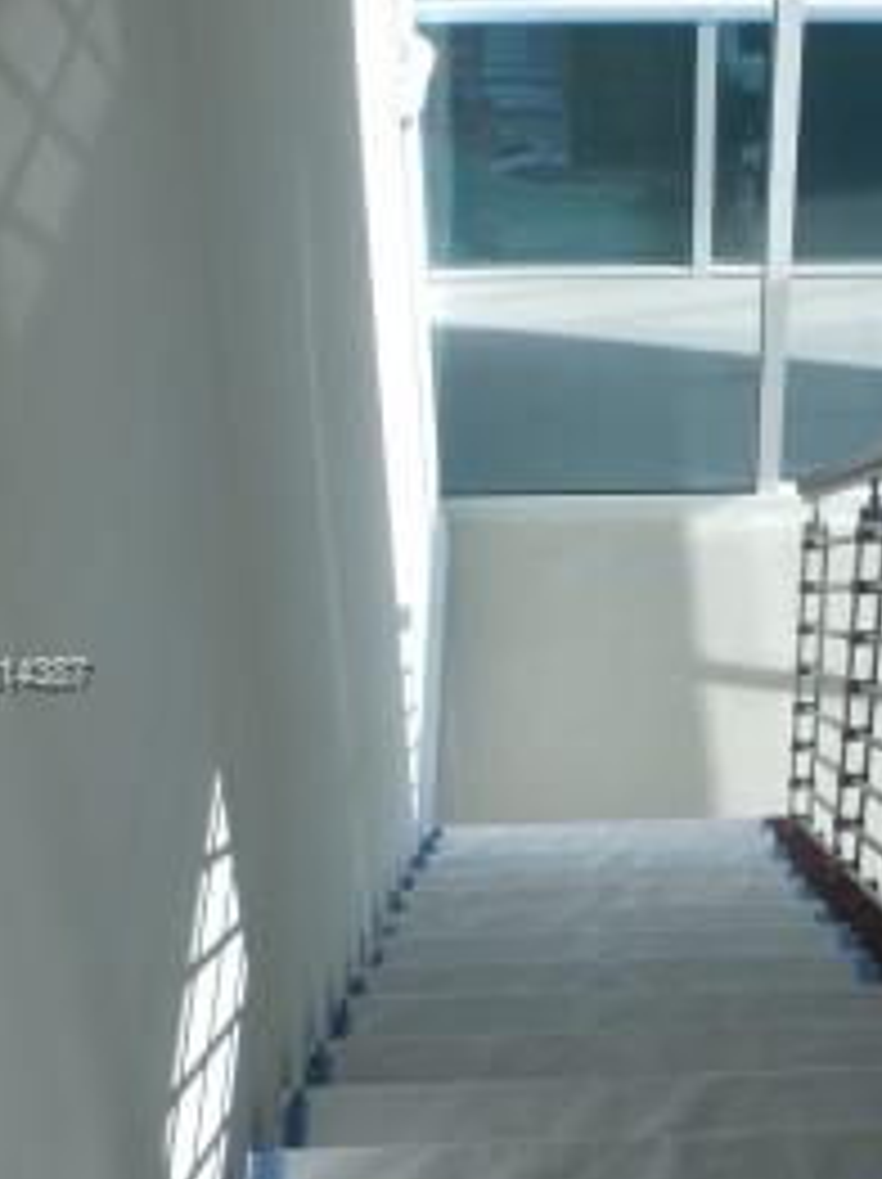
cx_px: 670
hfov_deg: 22.3
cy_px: 675
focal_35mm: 65
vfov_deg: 29.8
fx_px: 2212
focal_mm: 6.3
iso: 50
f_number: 4.4
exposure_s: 1/320
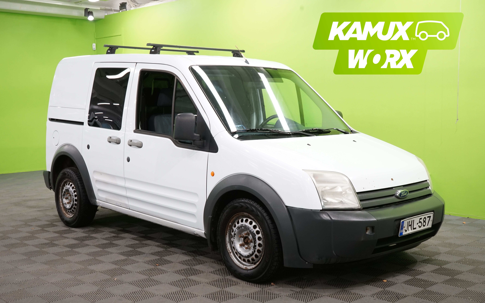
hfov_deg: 46.2
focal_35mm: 43
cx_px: 242
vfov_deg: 29.9
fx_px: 568
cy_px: 157
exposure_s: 1/20
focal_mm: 42
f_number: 10
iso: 800
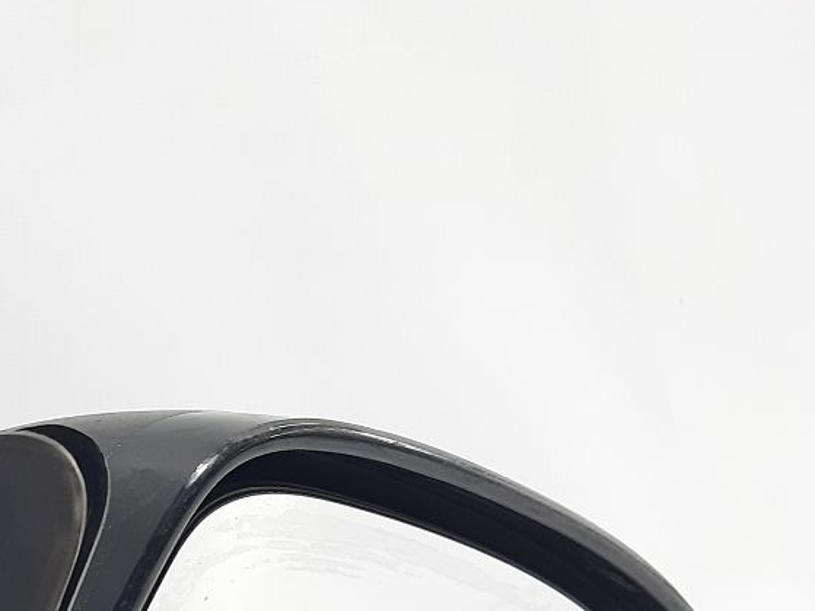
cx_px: 43
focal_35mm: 82
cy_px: 758
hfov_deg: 23.1
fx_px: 1930
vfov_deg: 17.1
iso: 80
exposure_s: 1/50
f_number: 1.7
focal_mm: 3.93
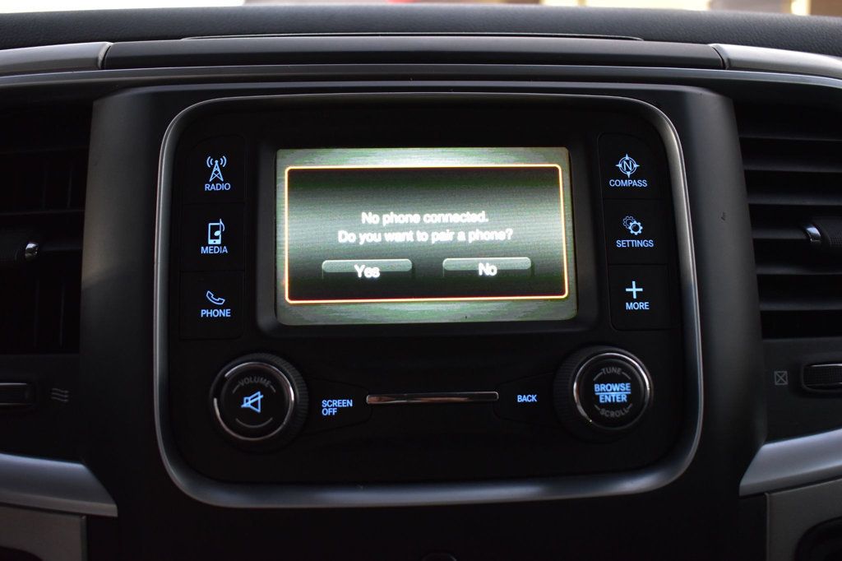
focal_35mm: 36
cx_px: 421
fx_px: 842
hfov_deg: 53.1
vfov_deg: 36.8
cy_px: 280
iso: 1600
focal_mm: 24
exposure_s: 1/15
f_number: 4.5
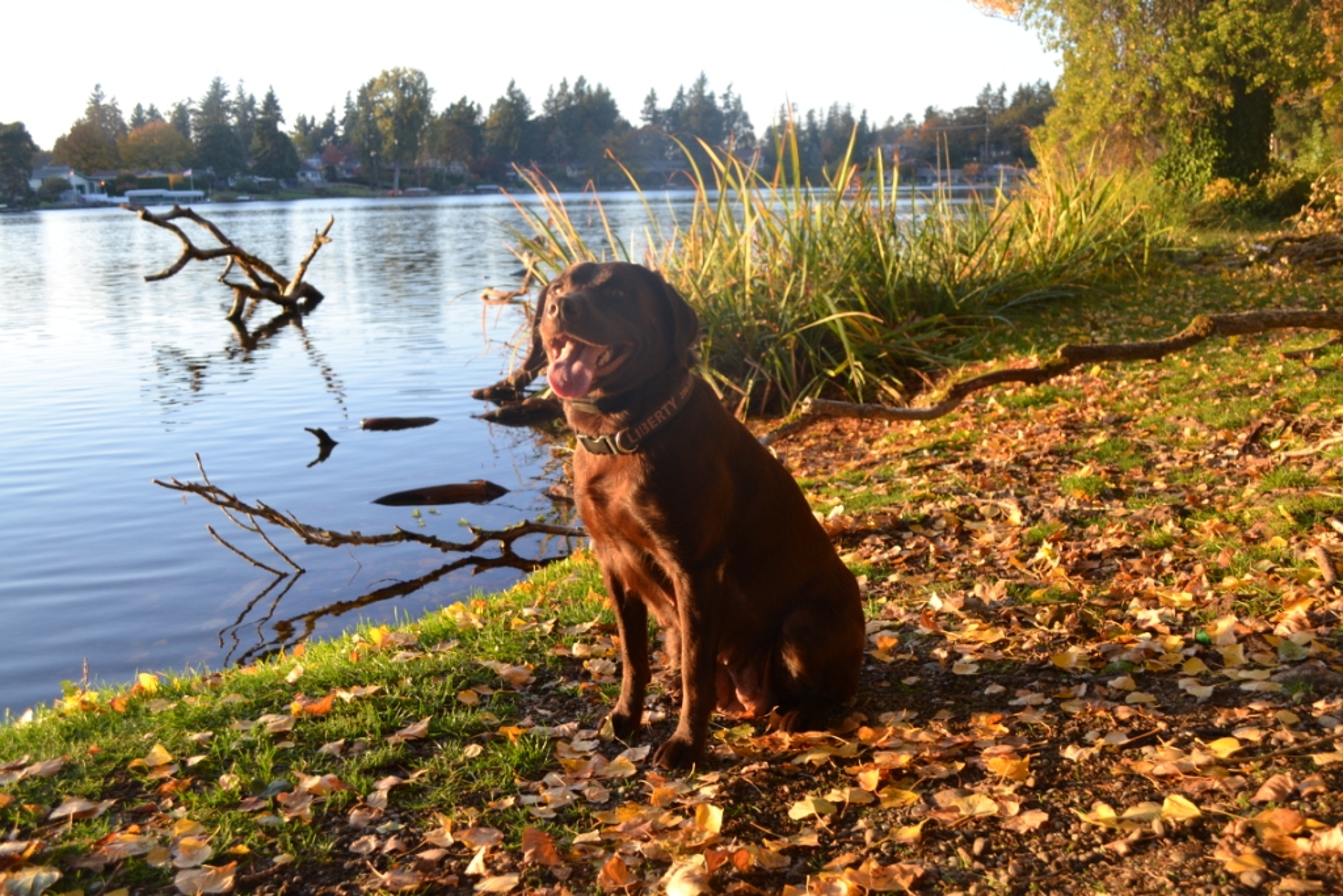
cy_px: 448
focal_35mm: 33
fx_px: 1231
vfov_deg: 40.0
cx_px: 672
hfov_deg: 57.2
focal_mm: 22
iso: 220
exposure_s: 1/125
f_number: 5.6
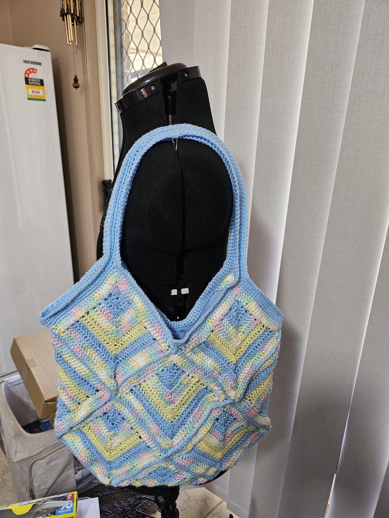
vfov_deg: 73.9
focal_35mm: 23
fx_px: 345
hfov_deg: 58.9
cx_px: 194
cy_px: 259
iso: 640
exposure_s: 1/50
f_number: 1.7
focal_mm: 6.3
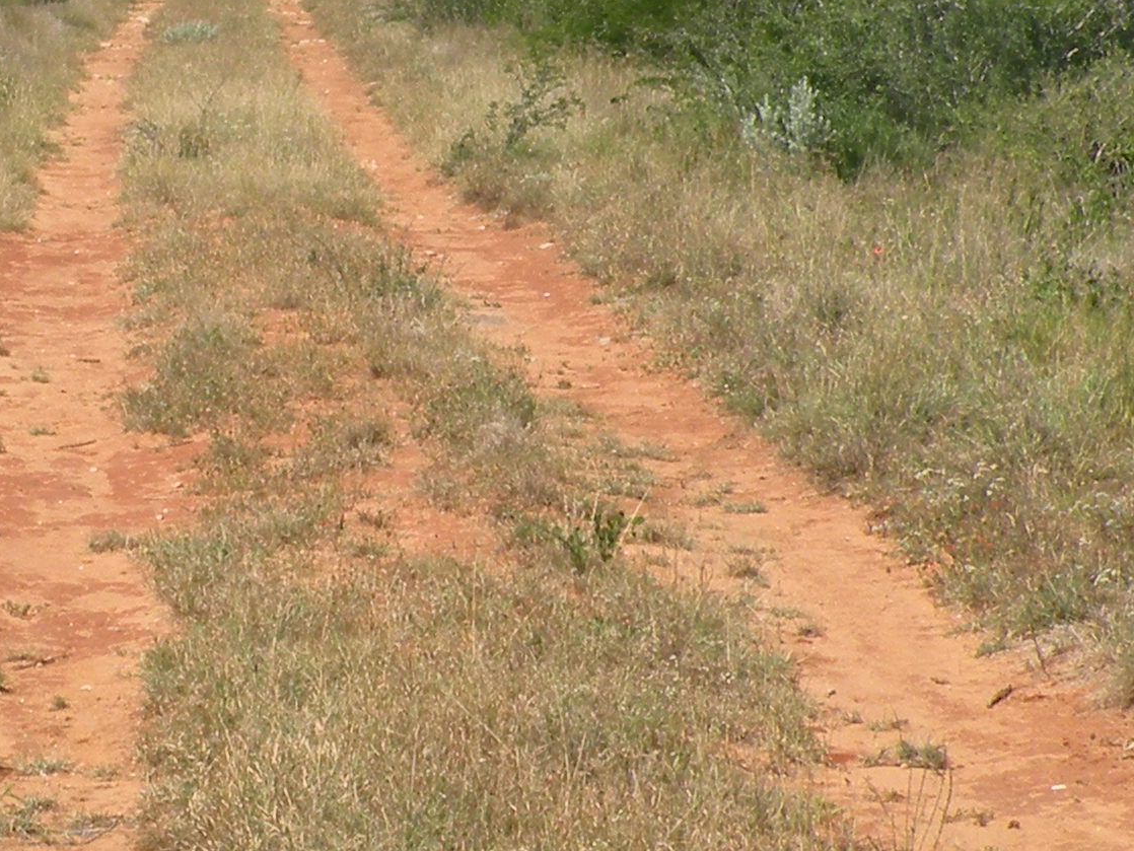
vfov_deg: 10.8
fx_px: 4489
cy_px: 145
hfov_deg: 14.3
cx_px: 290
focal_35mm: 137
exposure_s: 1/269
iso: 64
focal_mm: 7.4
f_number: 6.3
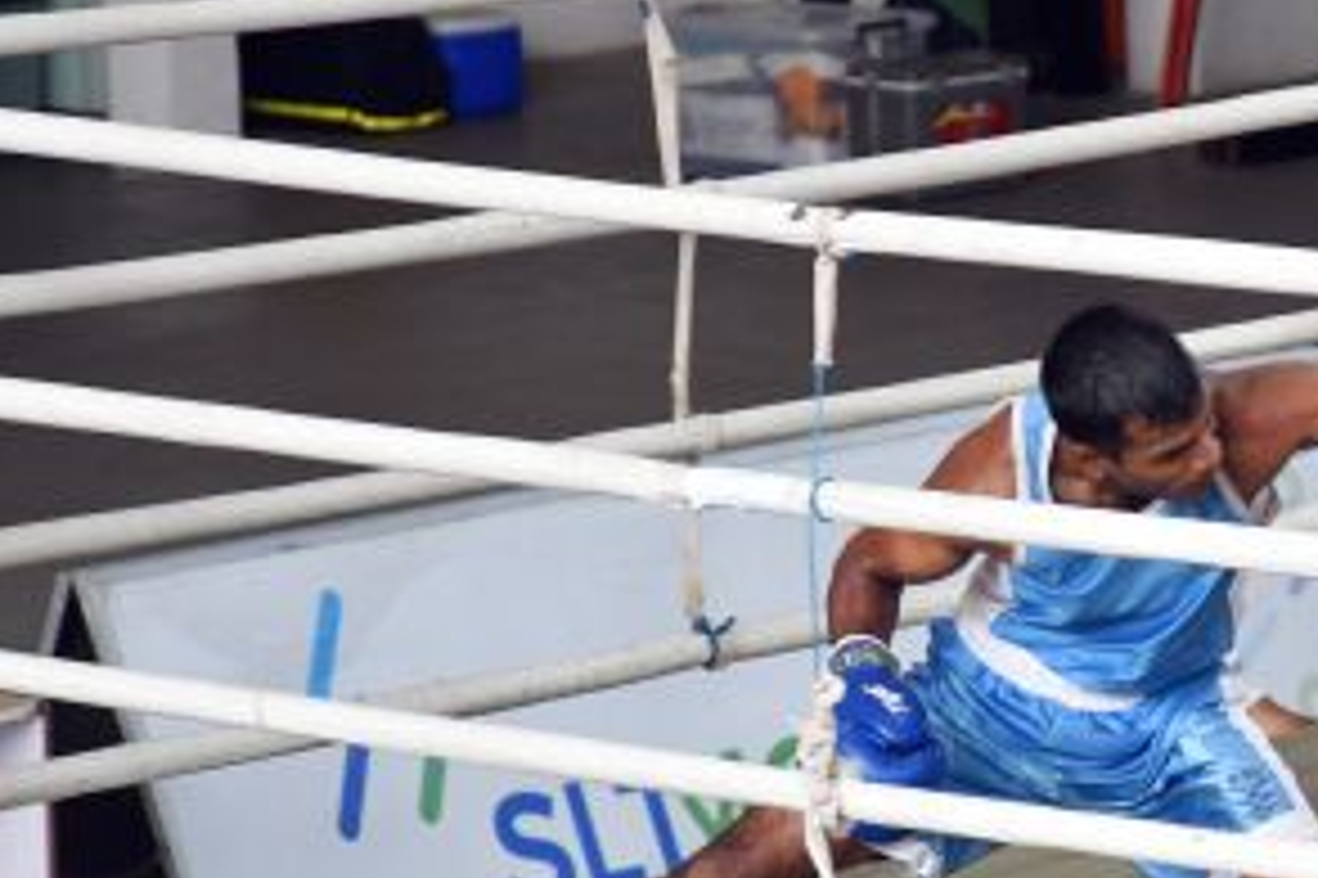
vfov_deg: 4.3
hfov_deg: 6.4
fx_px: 11782
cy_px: 450
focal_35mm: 322
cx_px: 1260
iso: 800
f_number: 5.6
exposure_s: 1/250
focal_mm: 105
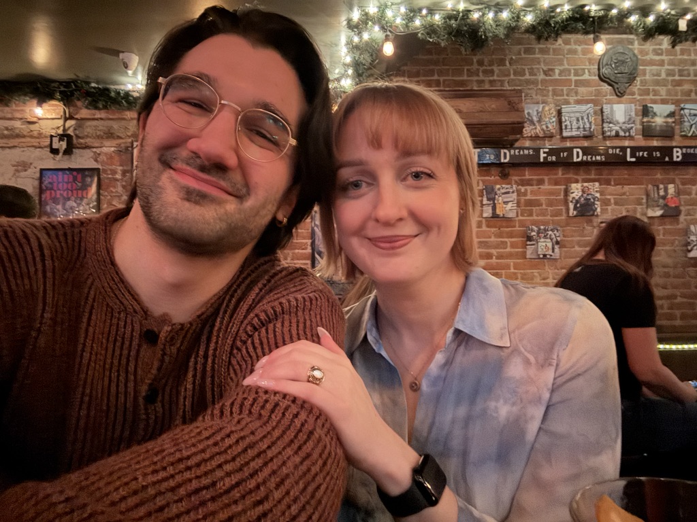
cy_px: 261
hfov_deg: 73.9
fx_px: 463
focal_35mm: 23
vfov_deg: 58.9
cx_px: 348
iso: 1600
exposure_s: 1/8
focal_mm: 2.69
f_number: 1.9
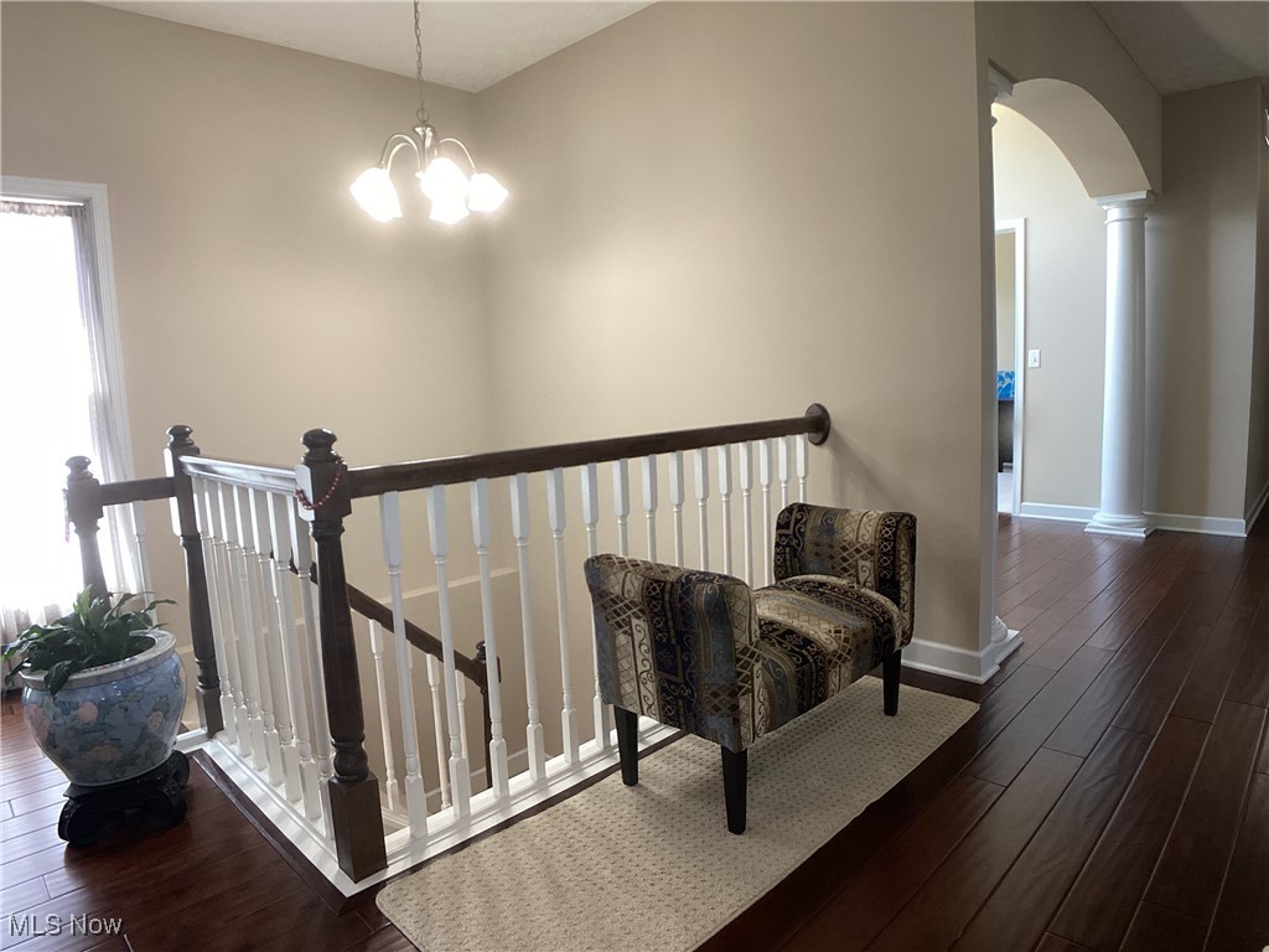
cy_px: 476
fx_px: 1136
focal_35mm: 31
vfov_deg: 45.4
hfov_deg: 58.4
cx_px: 634
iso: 125
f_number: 2.4
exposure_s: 1/60
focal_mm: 3.3
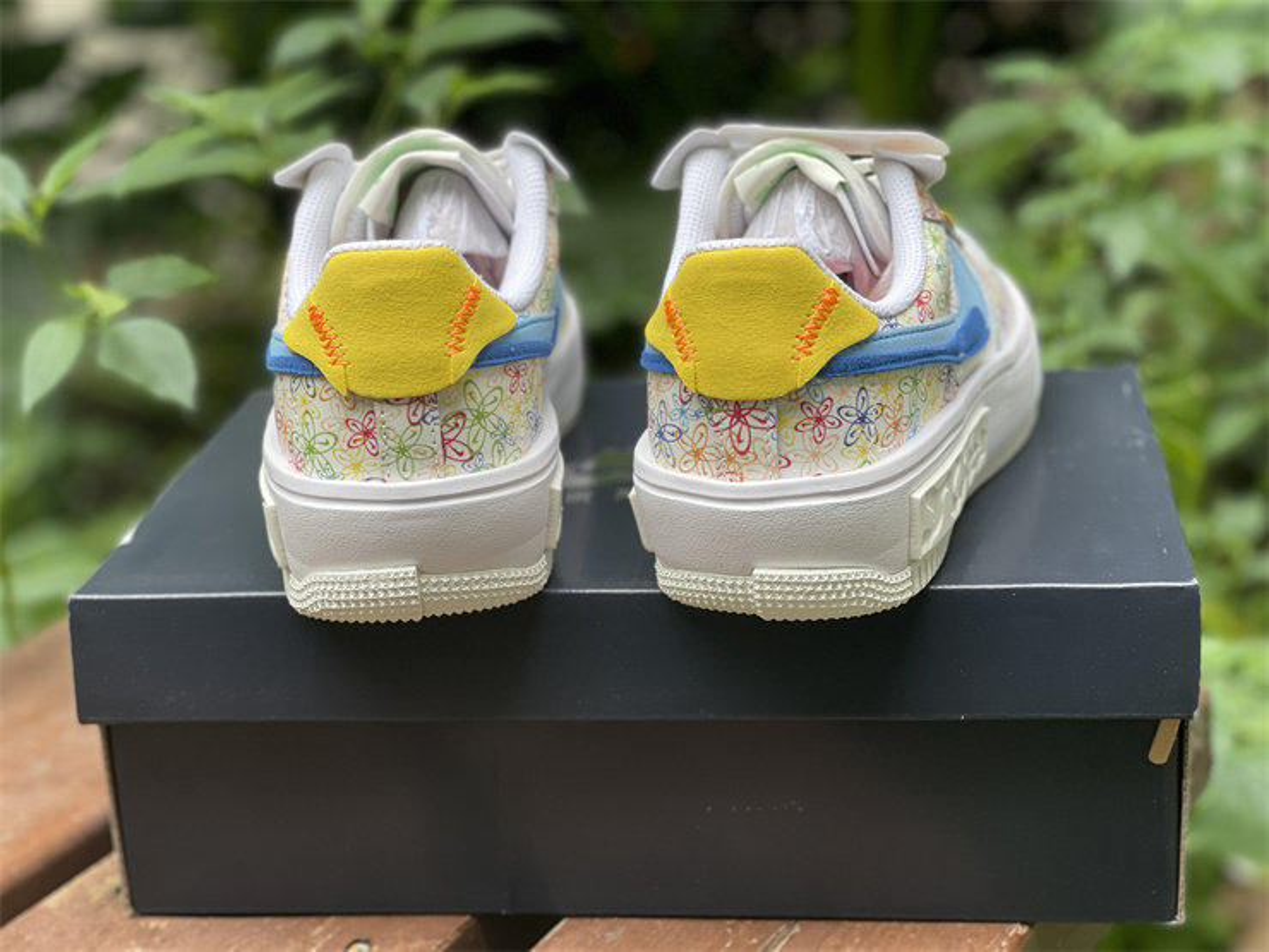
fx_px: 2346
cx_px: 634
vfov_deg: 22.9
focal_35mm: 64
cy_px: 476
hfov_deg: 30.3
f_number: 2.2
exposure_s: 1/121
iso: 80
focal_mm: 7.5
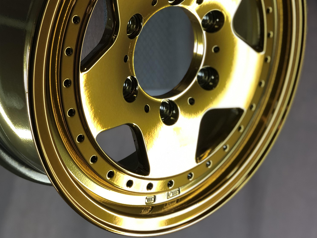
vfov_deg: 19.0
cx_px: 159
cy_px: 53
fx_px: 705
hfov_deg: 25.3
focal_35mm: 77
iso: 25
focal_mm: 6.6
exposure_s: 1/33
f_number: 2.8
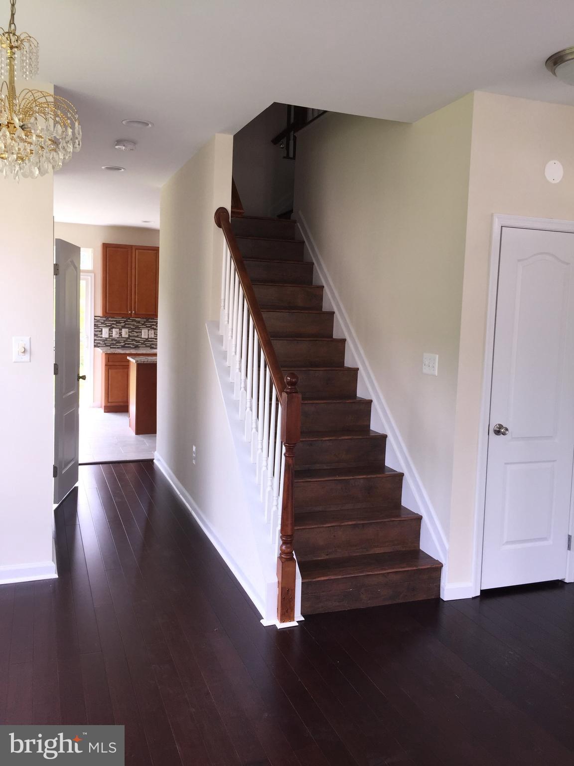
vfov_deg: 61.7
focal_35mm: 29
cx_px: 287
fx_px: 641
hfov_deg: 48.2
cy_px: 383
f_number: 2.2
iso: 32
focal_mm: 4.15
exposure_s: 1/127
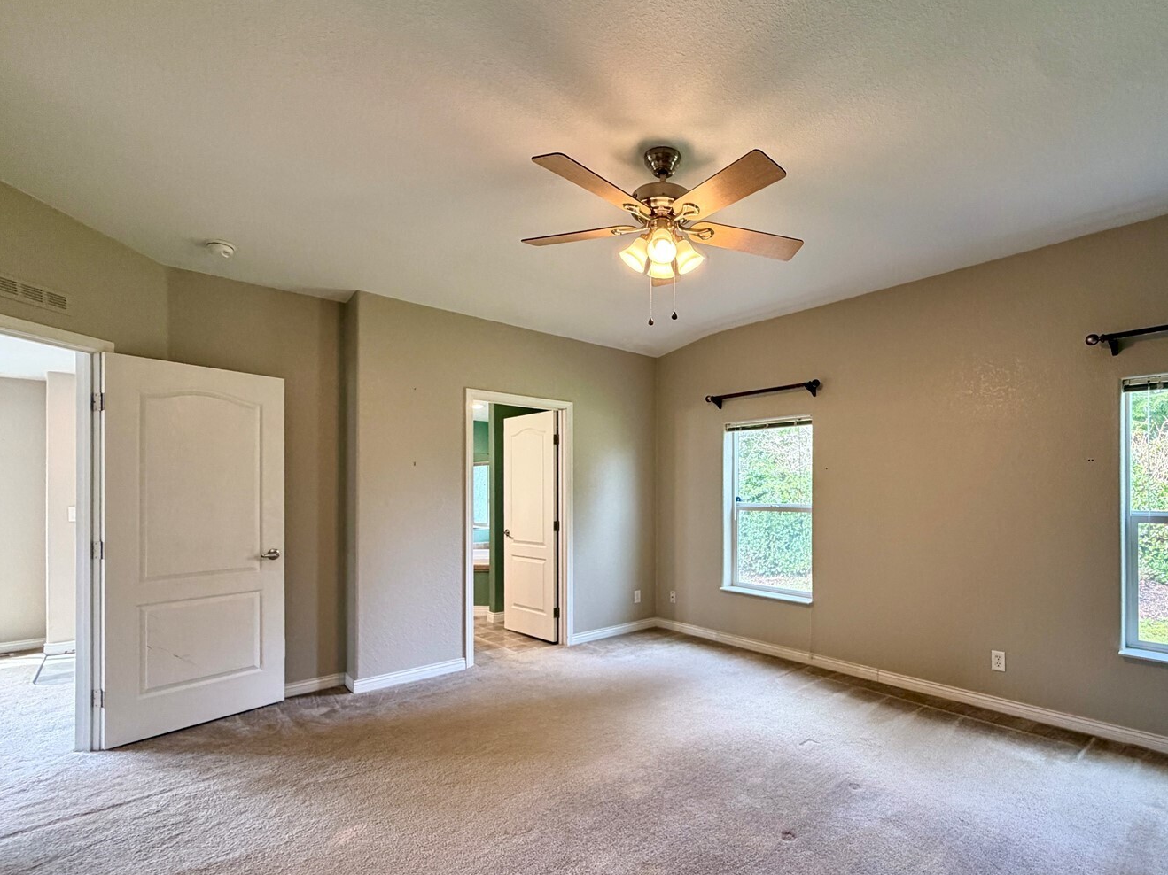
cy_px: 492
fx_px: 574
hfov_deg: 90.0
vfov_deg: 74.4
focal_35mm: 17
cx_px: 693
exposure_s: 1/120
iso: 200
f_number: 2.2
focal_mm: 2.22
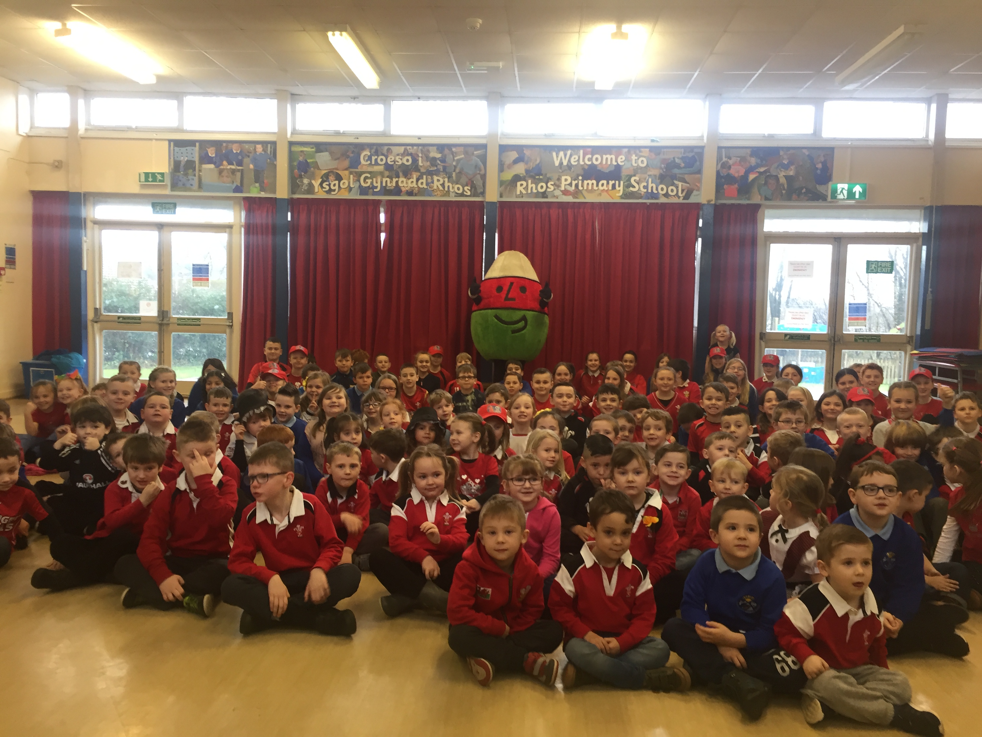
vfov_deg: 48.2
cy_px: 368
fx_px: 823
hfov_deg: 61.7
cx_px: 491
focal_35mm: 29
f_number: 2.2
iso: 80
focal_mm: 4.15
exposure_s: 1/33
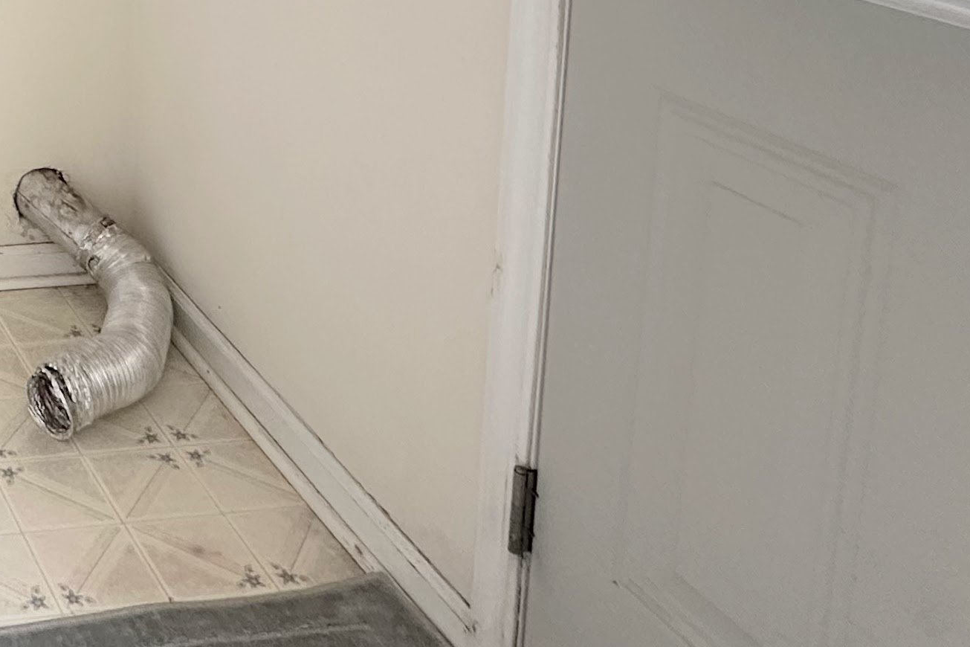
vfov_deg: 25.7
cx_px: -311
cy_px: -190
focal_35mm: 45
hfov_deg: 32.2
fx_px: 1212
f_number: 2.2
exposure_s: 1/99
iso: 160
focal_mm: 2.22
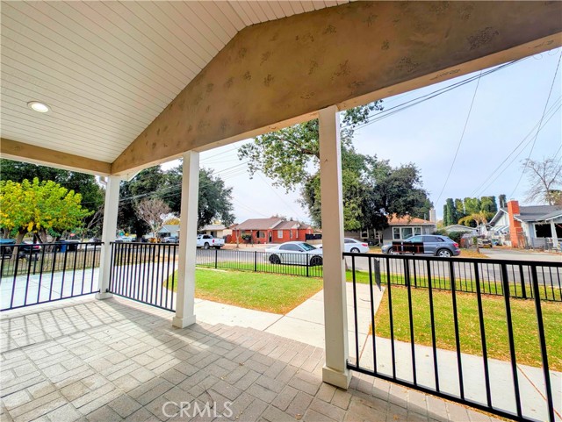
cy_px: 211
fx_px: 195
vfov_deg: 94.6
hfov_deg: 110.5
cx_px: 281
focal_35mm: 12
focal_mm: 2.23
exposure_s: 1/2179
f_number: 1.95
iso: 40
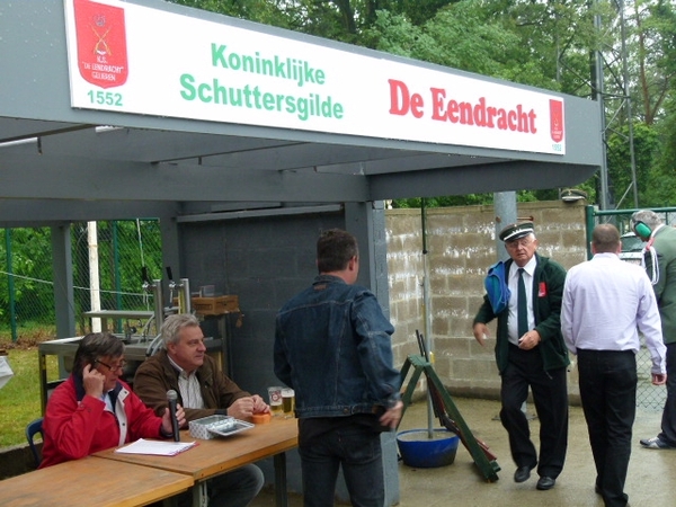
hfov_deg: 40.4
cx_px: 338
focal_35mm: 47
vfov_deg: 30.9
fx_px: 918
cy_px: 254
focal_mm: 8.5
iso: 200
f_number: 3.2
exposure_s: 1/60
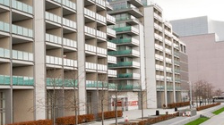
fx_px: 279
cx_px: -68
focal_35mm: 47
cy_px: 12
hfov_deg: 32.6
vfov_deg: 24.6
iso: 400
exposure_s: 1/160
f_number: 6.3
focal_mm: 14
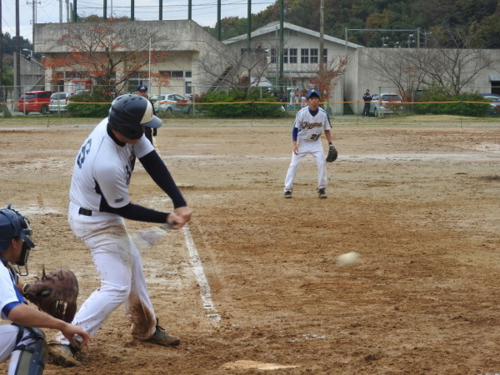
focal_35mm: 125
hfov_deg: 15.8
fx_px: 1806
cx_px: 250
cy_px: 188
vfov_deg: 11.9
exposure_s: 1/200
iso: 100
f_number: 5
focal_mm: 22.4
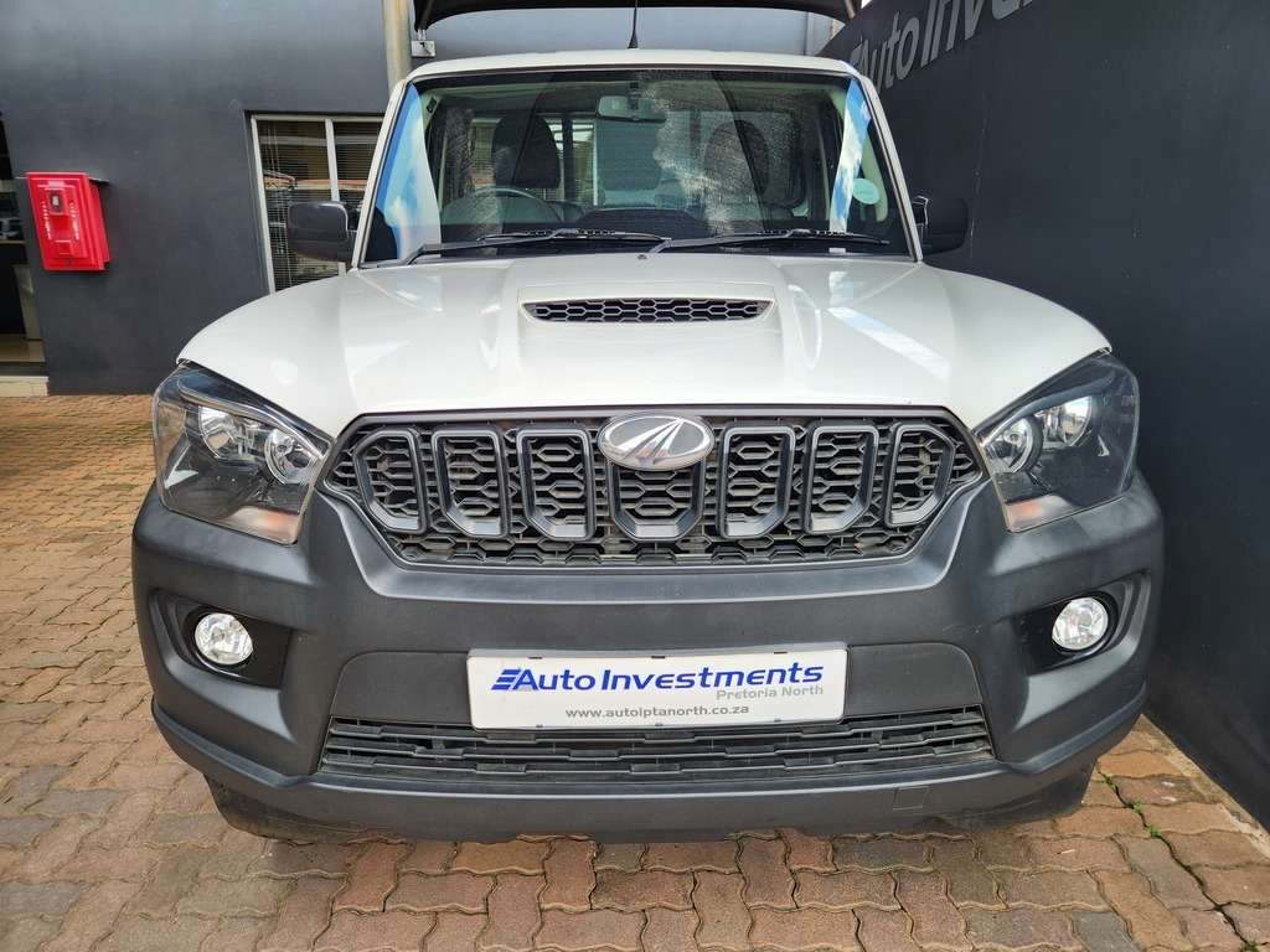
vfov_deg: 58.9
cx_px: 635
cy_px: 476
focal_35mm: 23
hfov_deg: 73.9
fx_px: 844
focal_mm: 5.4
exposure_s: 1/208
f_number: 1.8
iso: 20
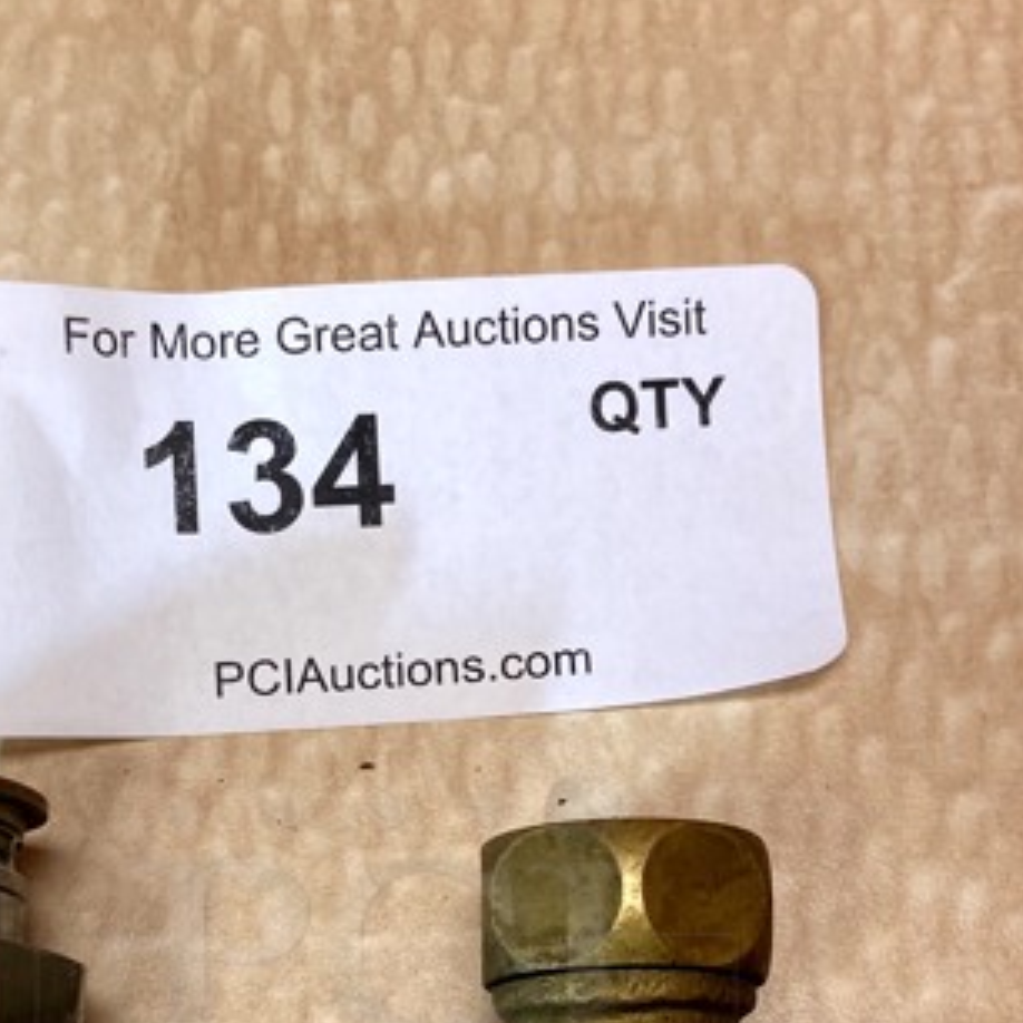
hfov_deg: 28.1
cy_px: 948
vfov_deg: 27.0
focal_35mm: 61
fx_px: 2040
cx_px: 388
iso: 125
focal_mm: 4.25
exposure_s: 1/120
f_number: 1.8
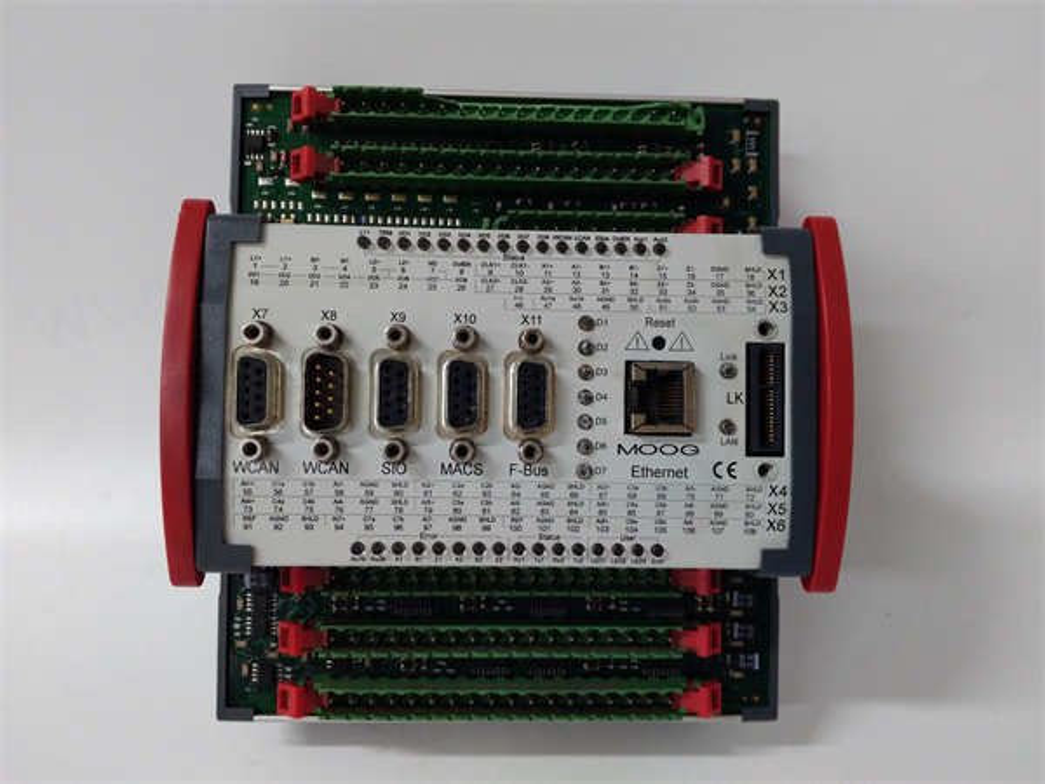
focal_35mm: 27
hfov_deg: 65.3
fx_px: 815
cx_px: 522
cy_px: 392
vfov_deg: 51.4
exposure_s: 1/33
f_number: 2
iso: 432
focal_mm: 3.79
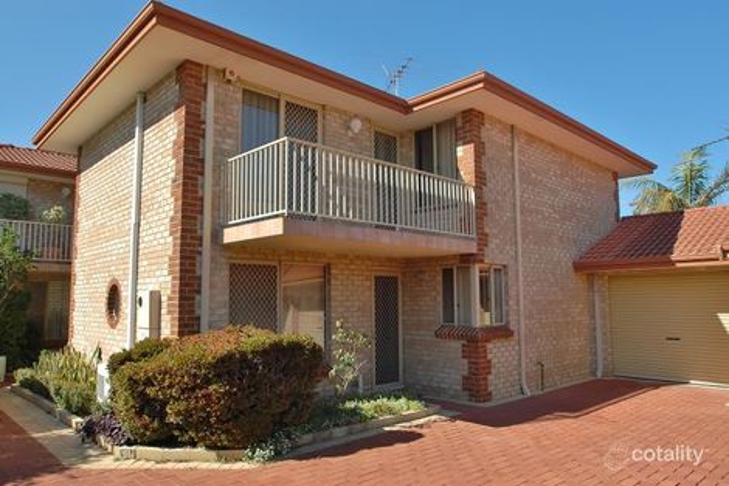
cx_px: 364
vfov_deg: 50.4
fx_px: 516
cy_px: 243
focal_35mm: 26
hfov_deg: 70.5
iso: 200
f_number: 8
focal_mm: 17
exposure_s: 1/250
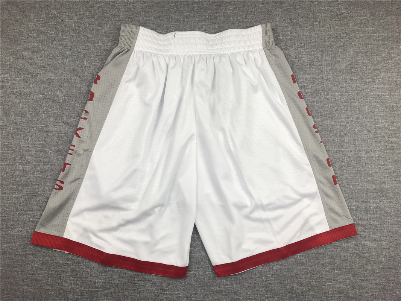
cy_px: 150
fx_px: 324
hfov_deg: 63.4
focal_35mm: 28
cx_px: 200
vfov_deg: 49.8
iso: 20
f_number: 1.8
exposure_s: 1/100
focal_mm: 3.99
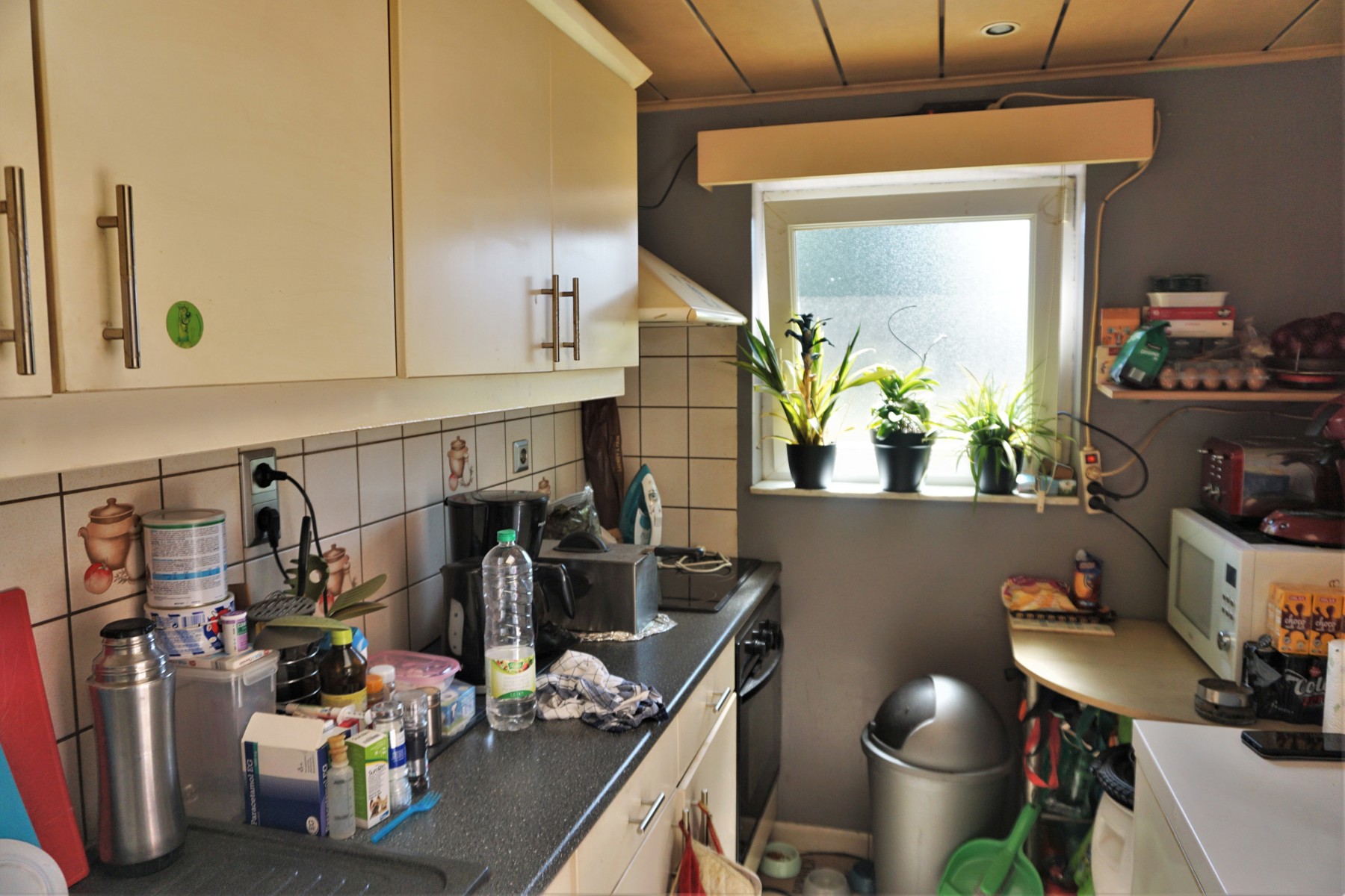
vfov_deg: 53.1
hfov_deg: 73.7
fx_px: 897
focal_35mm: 24
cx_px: 672
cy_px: 448
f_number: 4
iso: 200
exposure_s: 1/160
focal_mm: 16
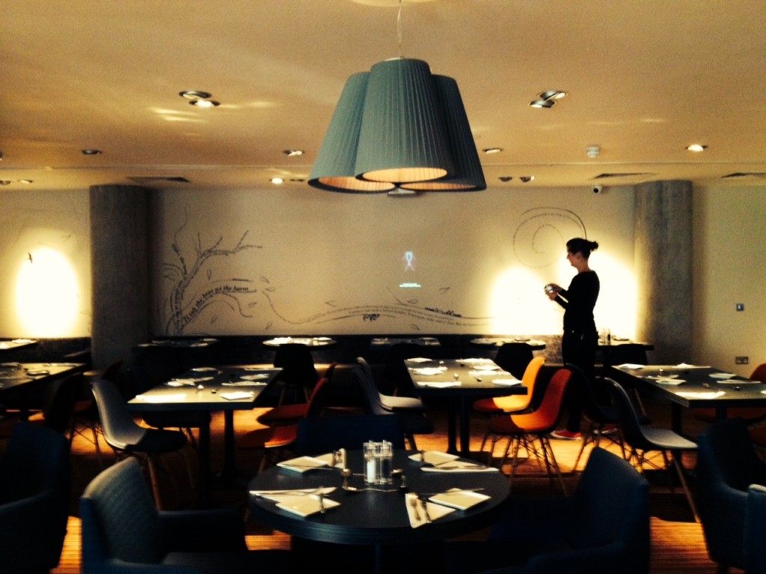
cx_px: 383
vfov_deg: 40.7
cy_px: 287
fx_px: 774
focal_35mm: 35
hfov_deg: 52.6
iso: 400
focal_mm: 4.28
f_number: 2.4
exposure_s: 1/20
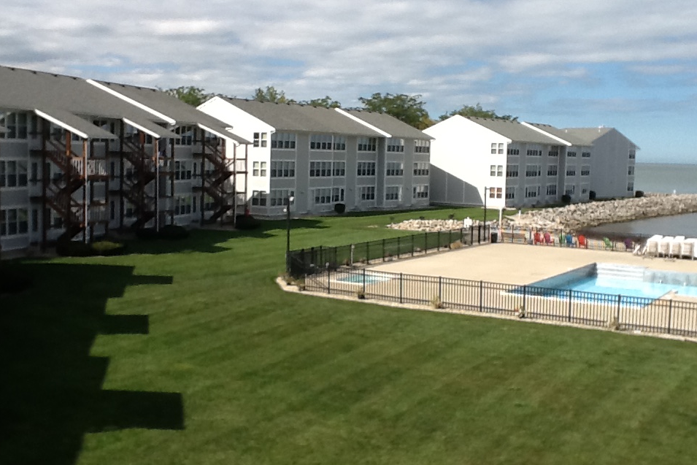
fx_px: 891
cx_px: 348
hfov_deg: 42.7
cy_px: 262
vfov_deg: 29.2
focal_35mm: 46
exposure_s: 1/1672
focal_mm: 2.03
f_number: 2.4
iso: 40
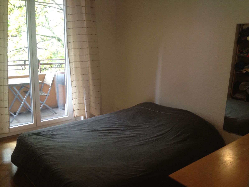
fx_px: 252
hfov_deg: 52.6
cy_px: 94
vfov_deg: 40.7
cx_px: 124
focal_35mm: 35
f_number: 2.4
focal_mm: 4.28
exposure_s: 1/20
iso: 80
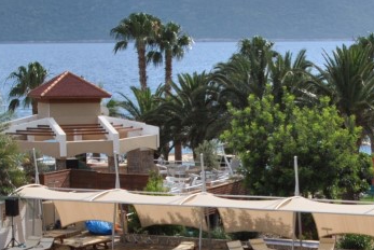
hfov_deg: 17.1
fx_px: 1237
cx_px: 282
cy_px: 256
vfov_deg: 11.4
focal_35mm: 119
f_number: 9
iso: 100
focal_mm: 24
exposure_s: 1/320
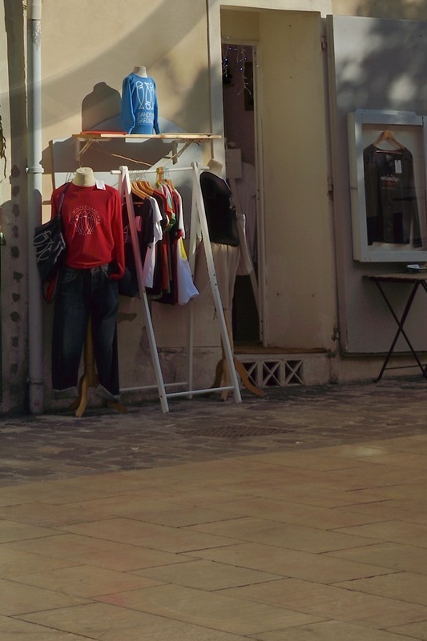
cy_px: -227
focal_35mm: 132
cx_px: -84
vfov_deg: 14.8
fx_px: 2351
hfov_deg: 10.2
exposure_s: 1/125
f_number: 22
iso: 200
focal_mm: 44
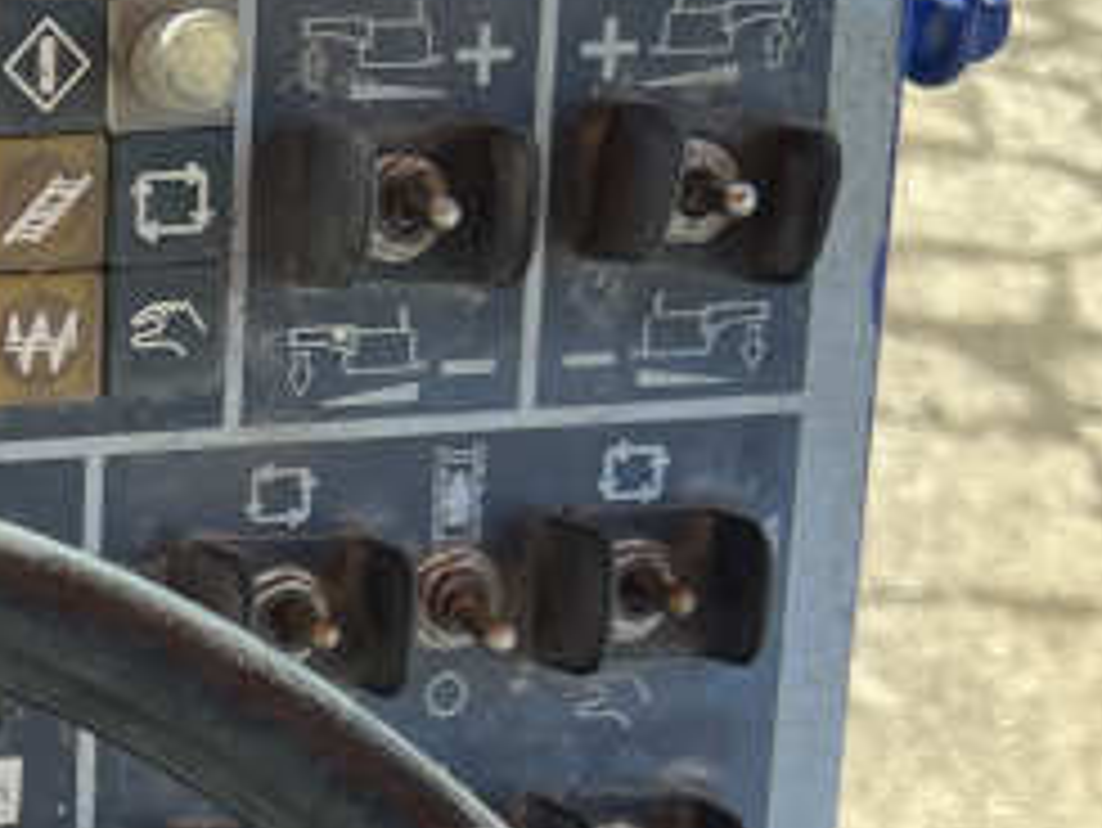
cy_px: 1184
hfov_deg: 16.9
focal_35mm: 106
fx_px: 3376
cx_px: -535
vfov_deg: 13.3
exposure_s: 1/368
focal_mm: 5.7
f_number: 1.5
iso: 50
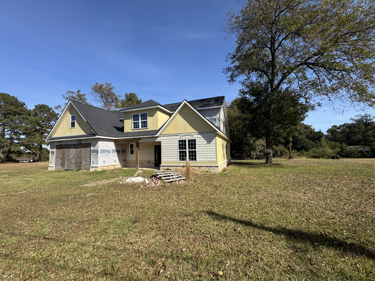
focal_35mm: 14
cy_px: 140
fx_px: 152
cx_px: 188
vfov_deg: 85.7
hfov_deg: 102.1
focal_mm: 2.22
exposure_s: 1/1709
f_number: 2.2
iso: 50
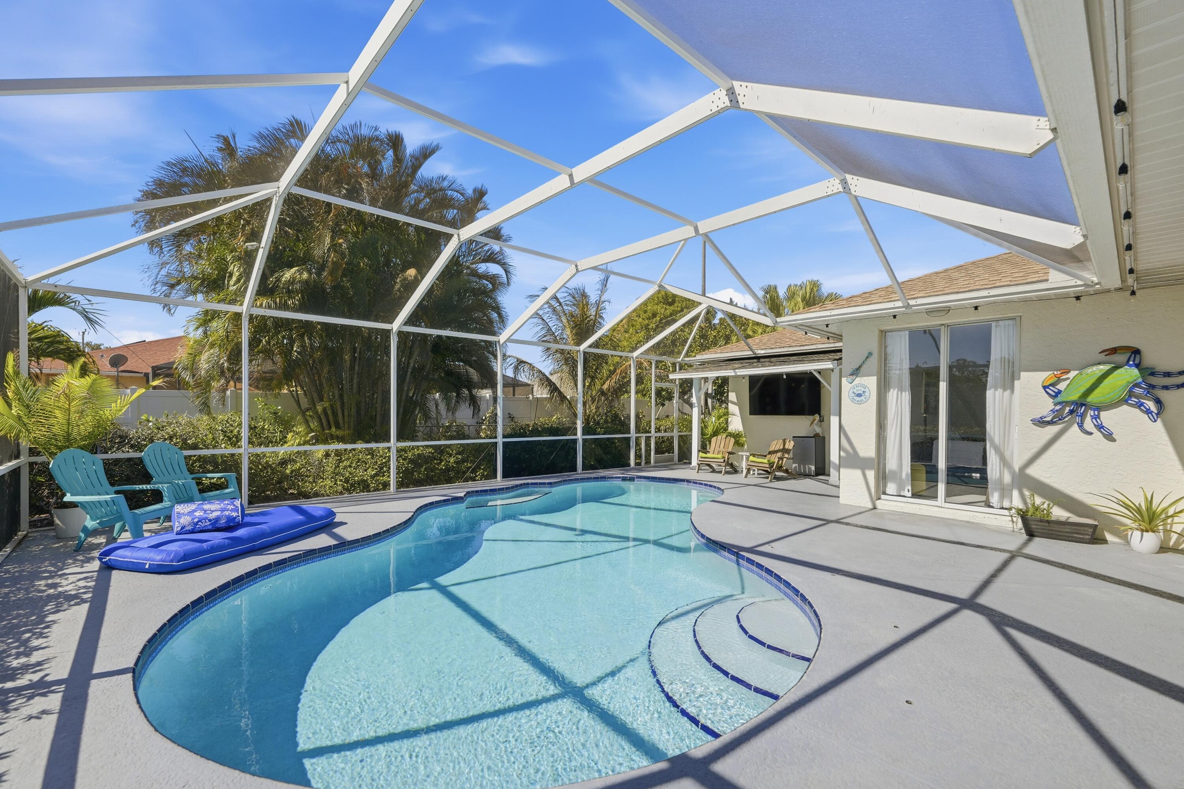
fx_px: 460
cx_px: 592
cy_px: 394
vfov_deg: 81.2
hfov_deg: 104.3
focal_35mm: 14
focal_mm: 14
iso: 100
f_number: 4
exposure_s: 1/8000
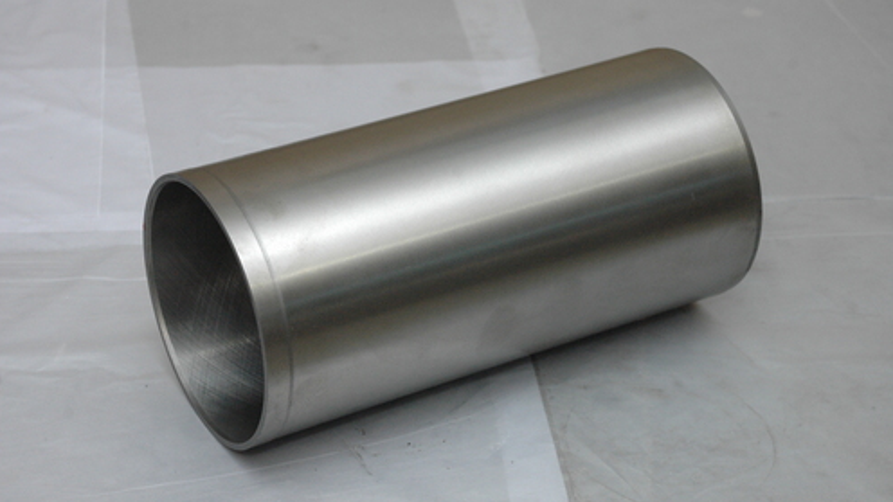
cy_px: 236
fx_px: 2321
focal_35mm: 98
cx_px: 445
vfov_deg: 12.4
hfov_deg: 21.8
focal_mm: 62
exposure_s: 1/125
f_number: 7.1
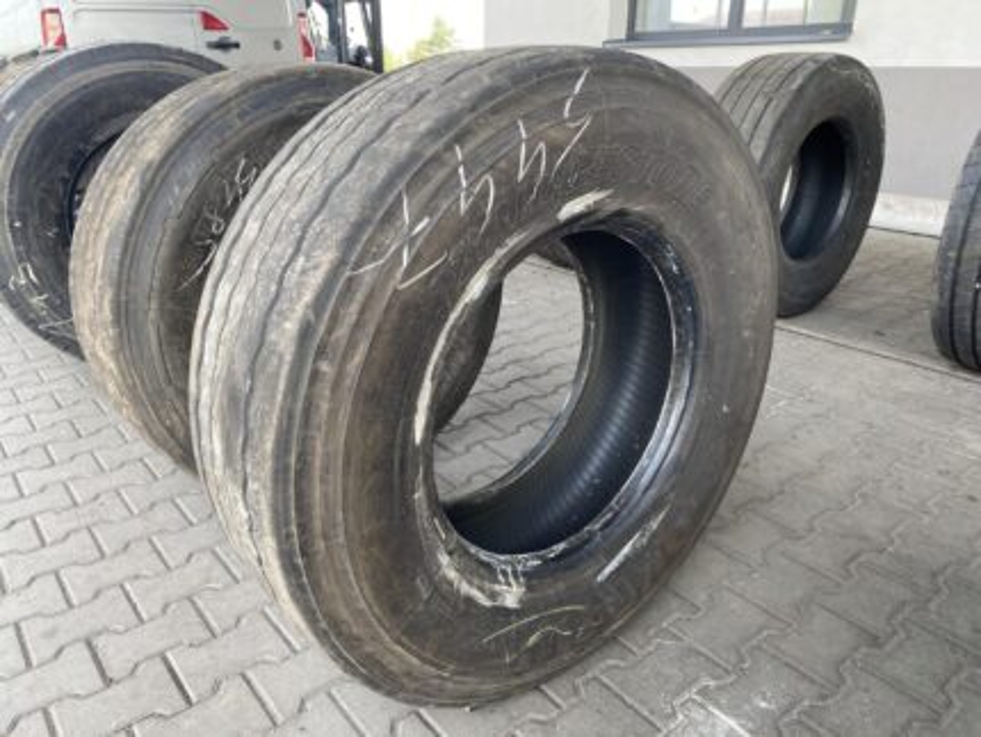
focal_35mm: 26
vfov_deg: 53.1
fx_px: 737
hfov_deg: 67.3
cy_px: 368
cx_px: 490
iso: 32
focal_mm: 4.25
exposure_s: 1/121
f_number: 1.8
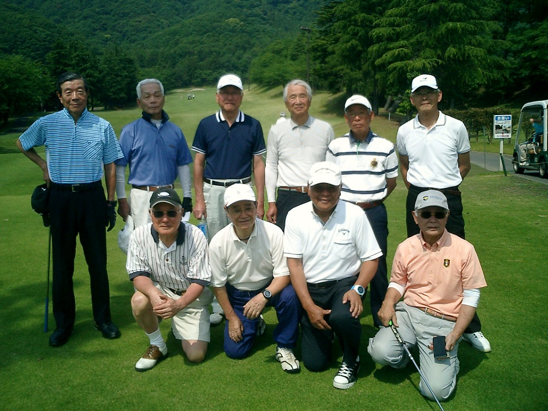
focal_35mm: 36
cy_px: 206
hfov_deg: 51.4
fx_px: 570
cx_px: 274
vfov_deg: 39.7
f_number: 3.2
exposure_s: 1/2500
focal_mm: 7.5
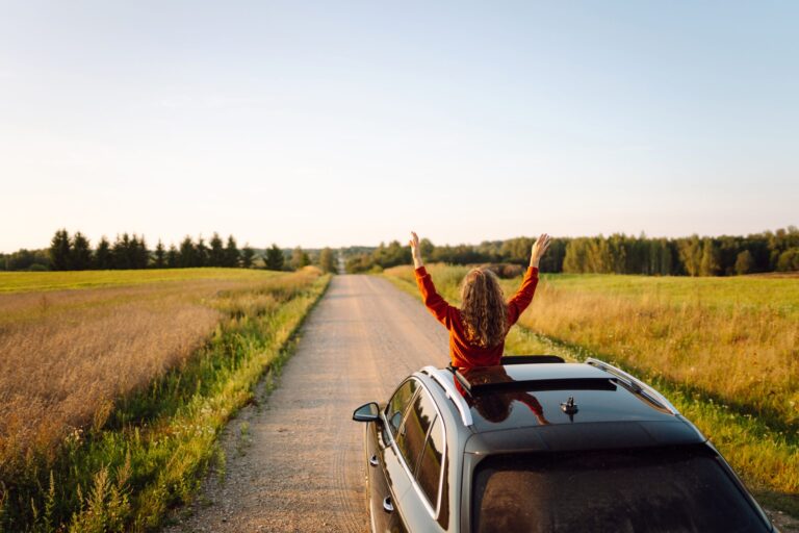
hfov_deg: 54.4
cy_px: 266
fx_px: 777
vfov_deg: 37.9
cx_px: 400
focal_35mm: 35
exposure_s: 1/5000
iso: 200
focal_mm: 35
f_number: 1.4
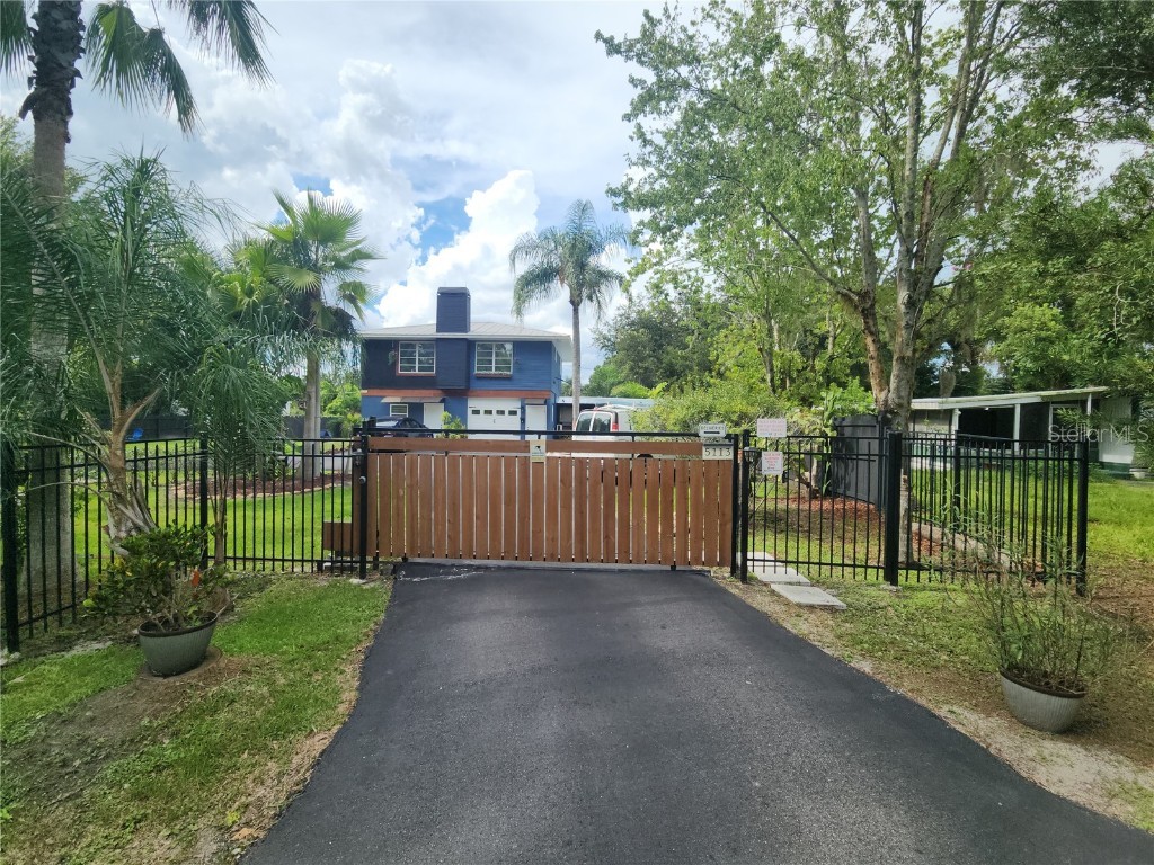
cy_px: 432
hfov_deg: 106.2
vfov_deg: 89.9
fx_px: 433
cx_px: 577
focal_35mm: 13
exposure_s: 1/1160
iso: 50
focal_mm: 2.2
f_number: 2.2
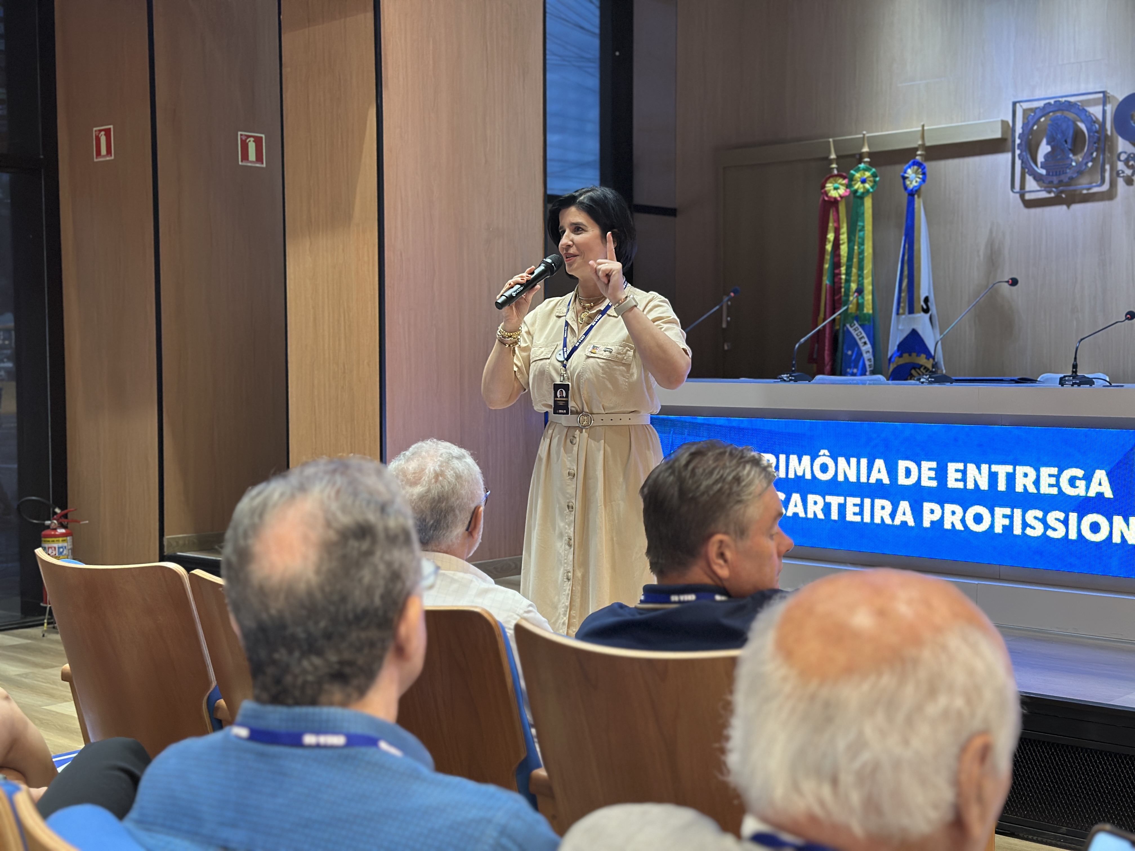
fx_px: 1574
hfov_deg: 39.7
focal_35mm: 48
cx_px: 568
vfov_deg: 30.3
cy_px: 426
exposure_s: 1/40
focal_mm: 6.86
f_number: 1.78
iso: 320
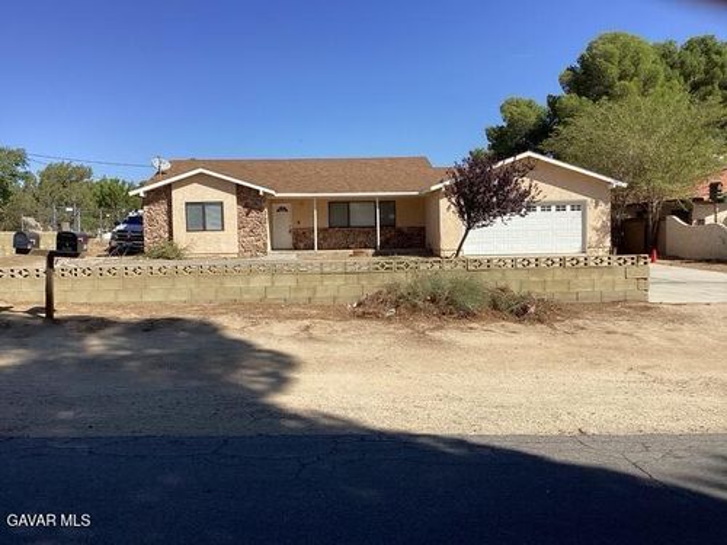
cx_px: 364
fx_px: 651
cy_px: 272
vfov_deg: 45.4
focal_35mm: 31
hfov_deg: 58.4
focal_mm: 3.3
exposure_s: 1/1597
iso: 25
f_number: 2.4
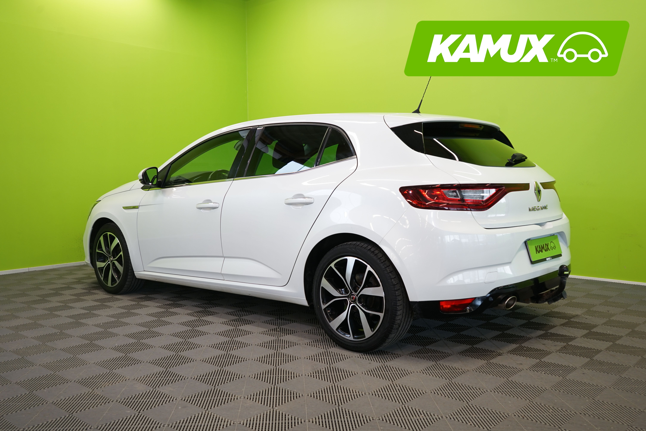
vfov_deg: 41.1
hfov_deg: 58.7
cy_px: 216
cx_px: 323
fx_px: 574
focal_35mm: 32
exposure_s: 1/30
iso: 400
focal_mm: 32
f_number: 5.6
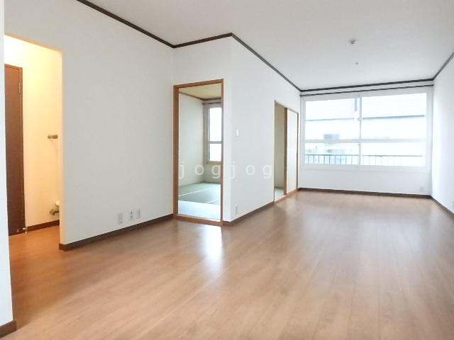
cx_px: 227
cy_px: 170
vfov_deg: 63.4
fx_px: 275
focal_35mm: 21
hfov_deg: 79.0
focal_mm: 3.7
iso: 1600
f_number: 3.5
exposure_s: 1/30
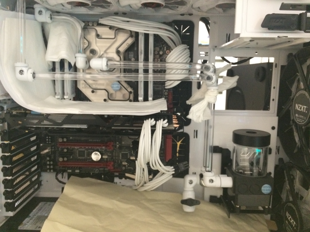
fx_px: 260
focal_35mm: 29
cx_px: 155
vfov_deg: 48.2
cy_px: 116
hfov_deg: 61.7
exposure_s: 1/17
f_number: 2.2
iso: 500
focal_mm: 4.15
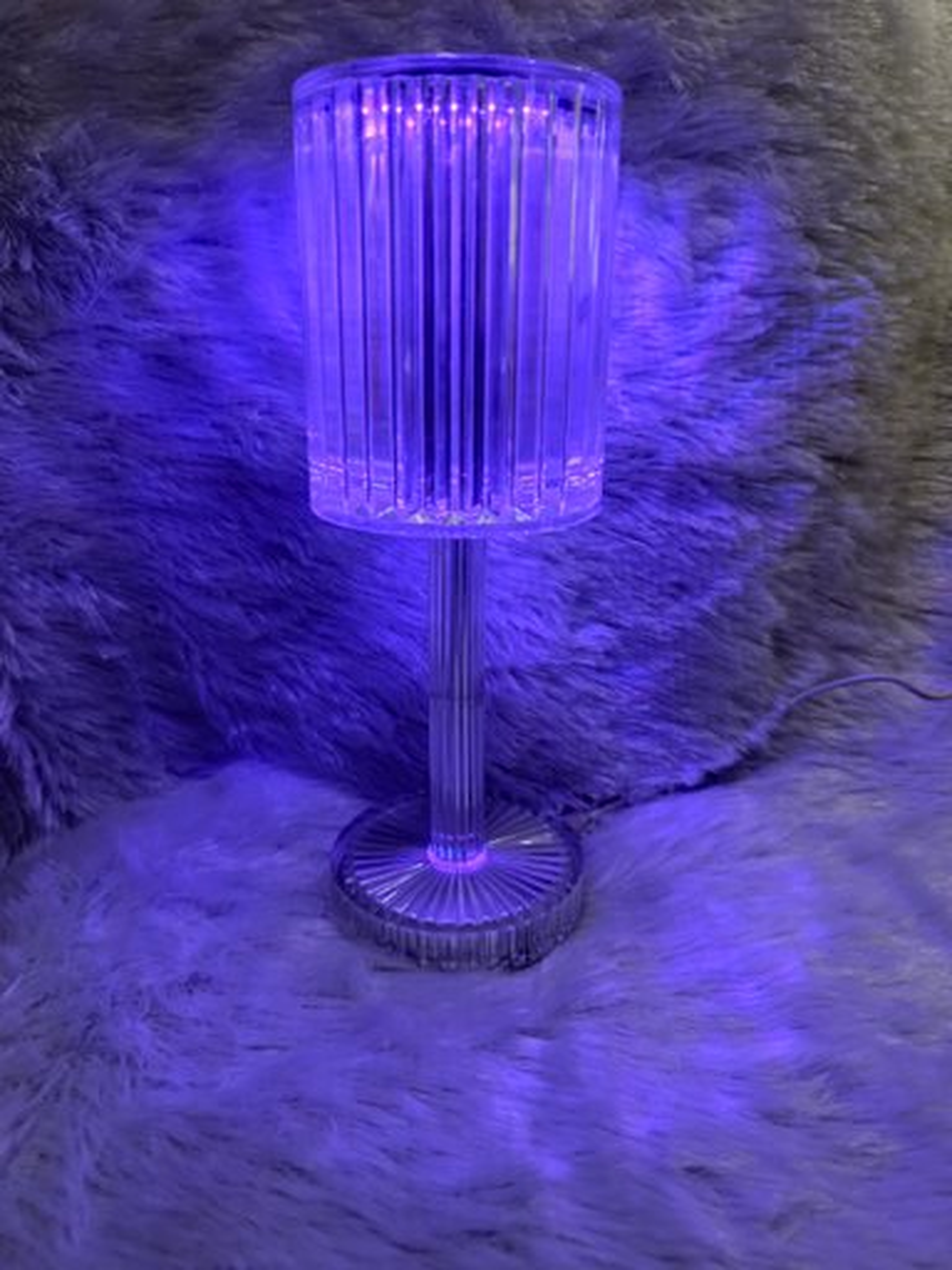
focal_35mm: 23
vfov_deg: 73.9
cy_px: 635
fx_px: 843
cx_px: 476
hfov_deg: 58.9
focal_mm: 6.19
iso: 160
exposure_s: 1/25
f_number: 1.65
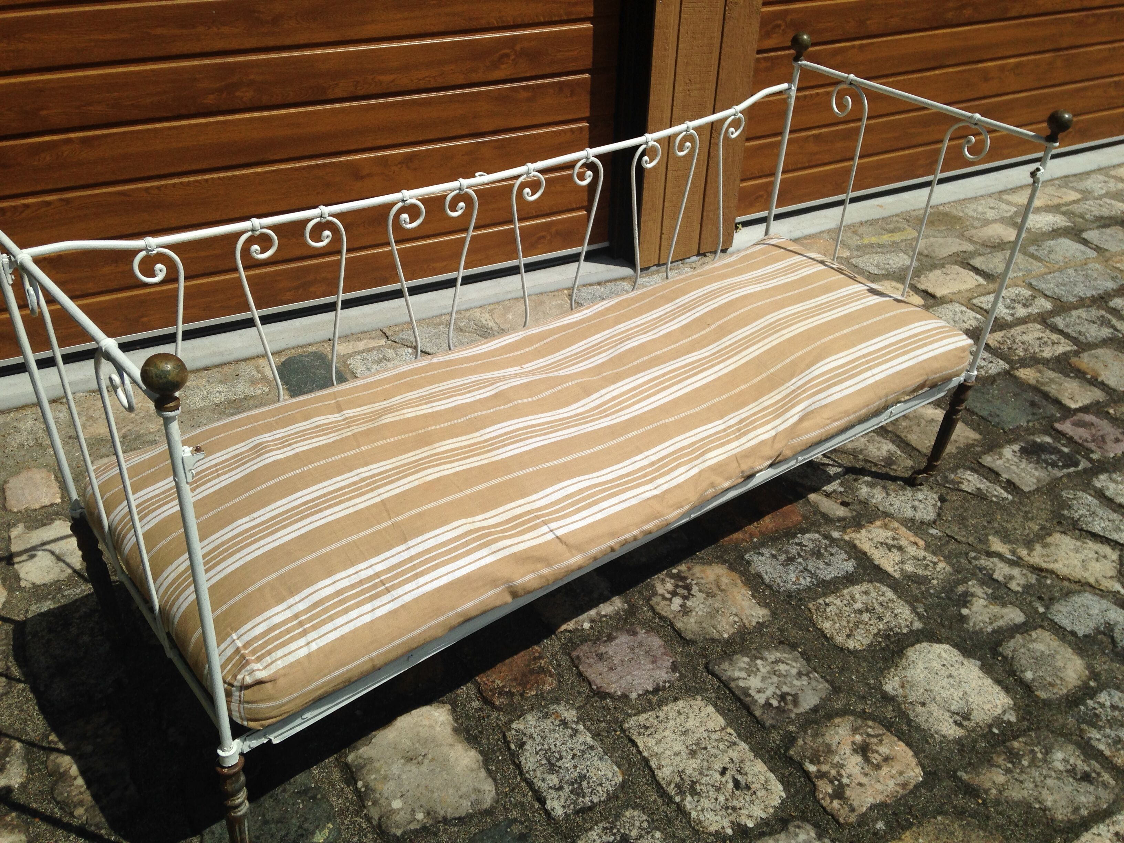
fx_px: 1072
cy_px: 422
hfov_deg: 55.4
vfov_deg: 42.9
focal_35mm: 33
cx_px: 562
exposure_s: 1/4184
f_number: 2.4
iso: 50
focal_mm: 4.12
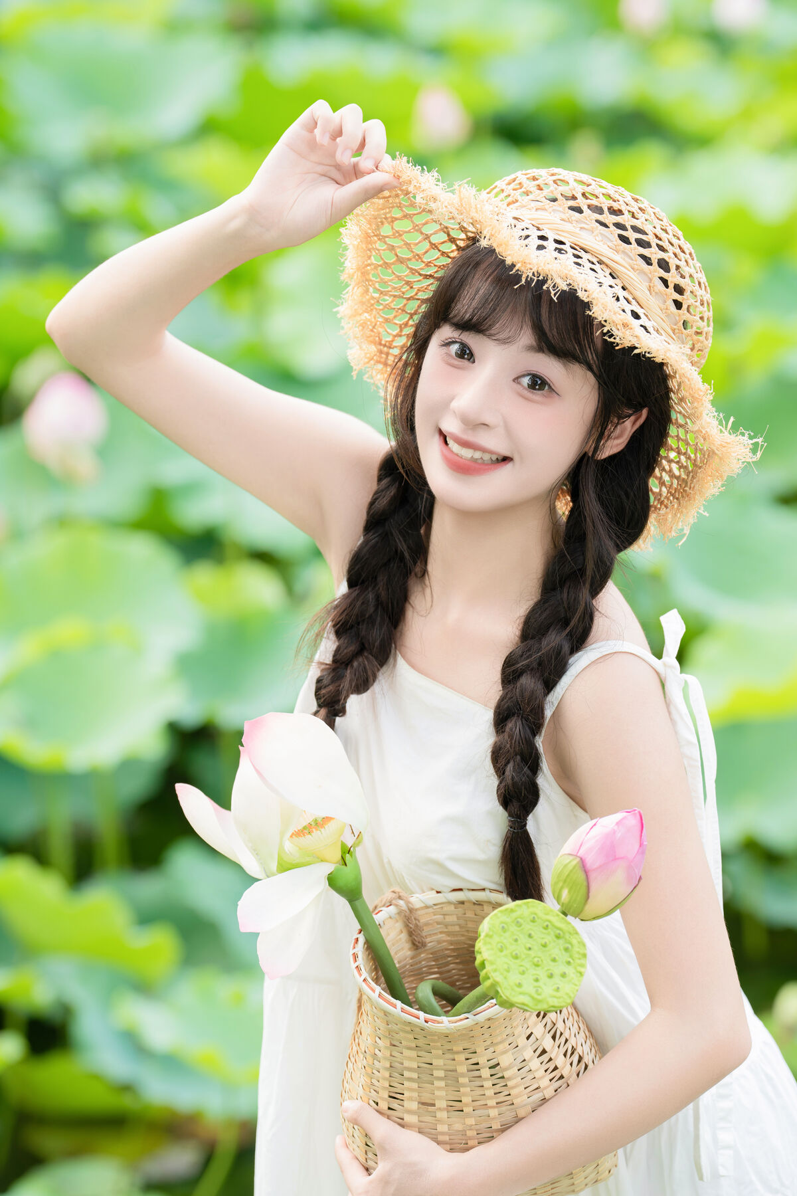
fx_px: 4416
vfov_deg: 15.4
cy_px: 598
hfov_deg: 10.3
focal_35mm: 133
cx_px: 398
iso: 320
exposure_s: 1/250
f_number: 4.5
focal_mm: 133
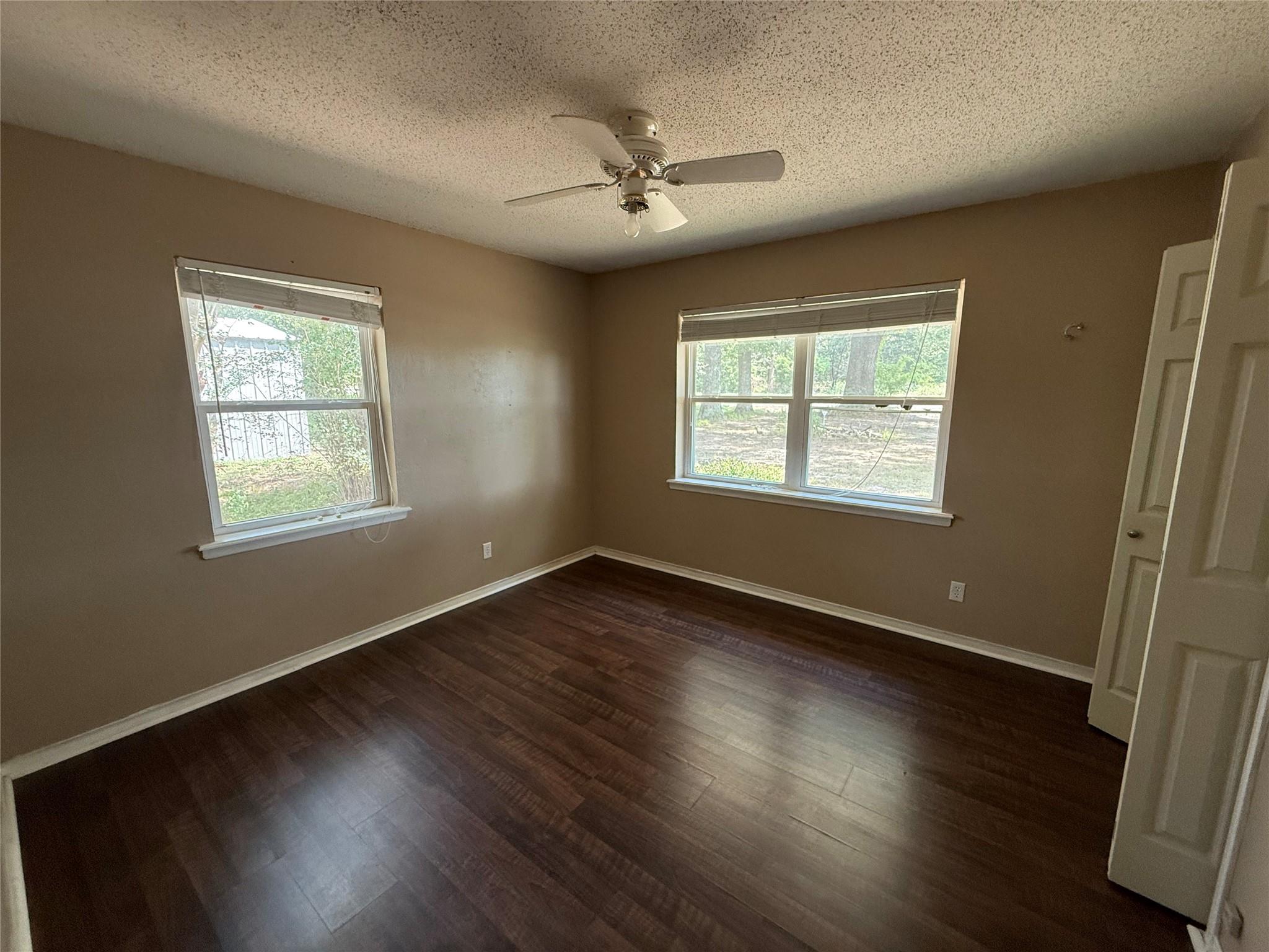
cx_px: 634
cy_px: 476
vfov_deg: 85.7
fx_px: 513
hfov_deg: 102.1
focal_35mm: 14
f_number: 2.2
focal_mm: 2.22
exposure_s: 1/99
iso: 250
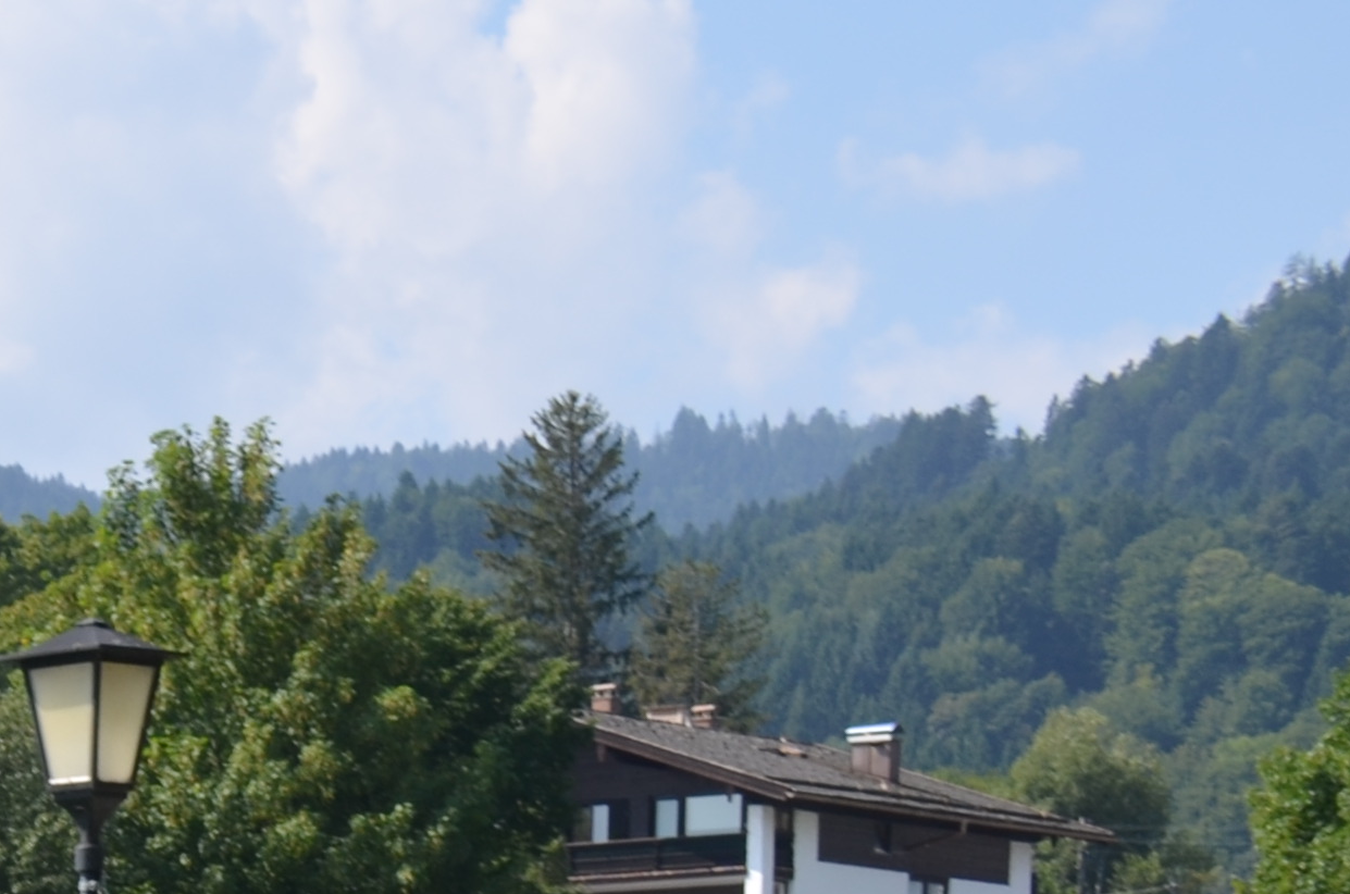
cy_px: 1705
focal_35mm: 131
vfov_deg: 9.8
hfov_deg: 13.5
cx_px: -1306
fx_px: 4902
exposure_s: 1/200
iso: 100
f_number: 8
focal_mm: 22
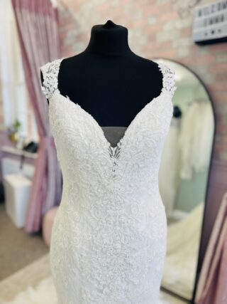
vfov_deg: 67.3
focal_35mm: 26
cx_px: 114
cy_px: 152
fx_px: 227
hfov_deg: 53.0
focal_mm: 5.1
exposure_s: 1/121
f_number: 1.6
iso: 40
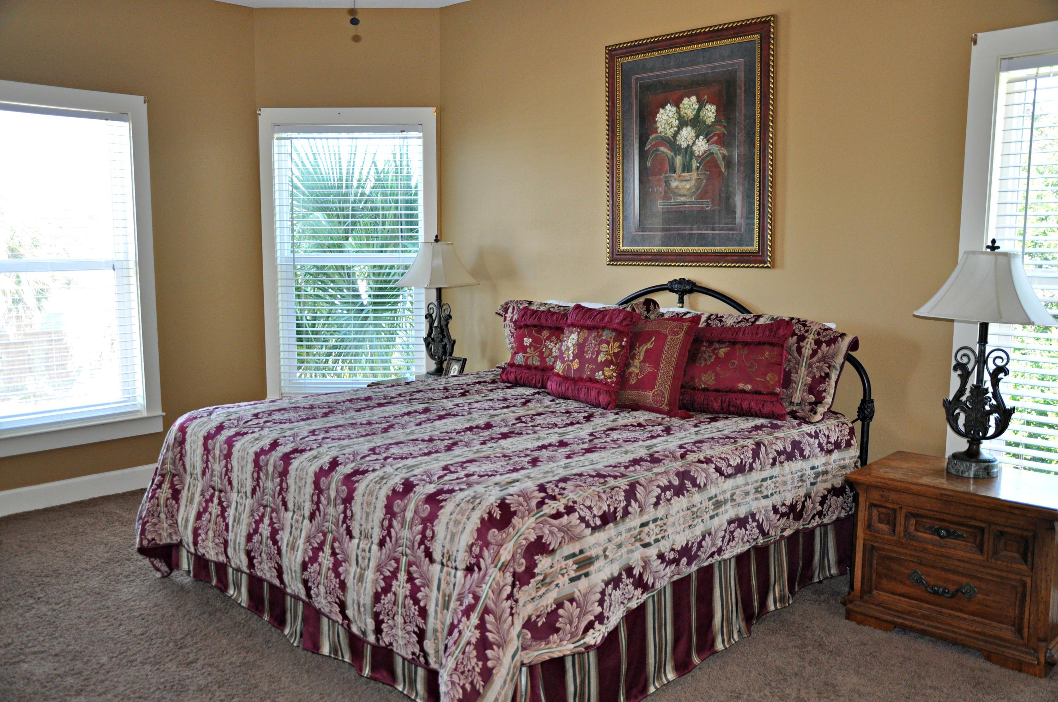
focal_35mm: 32
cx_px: 529
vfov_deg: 41.6
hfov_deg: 59.6
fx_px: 925
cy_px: 351
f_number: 3.8
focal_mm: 21
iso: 640
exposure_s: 1/125
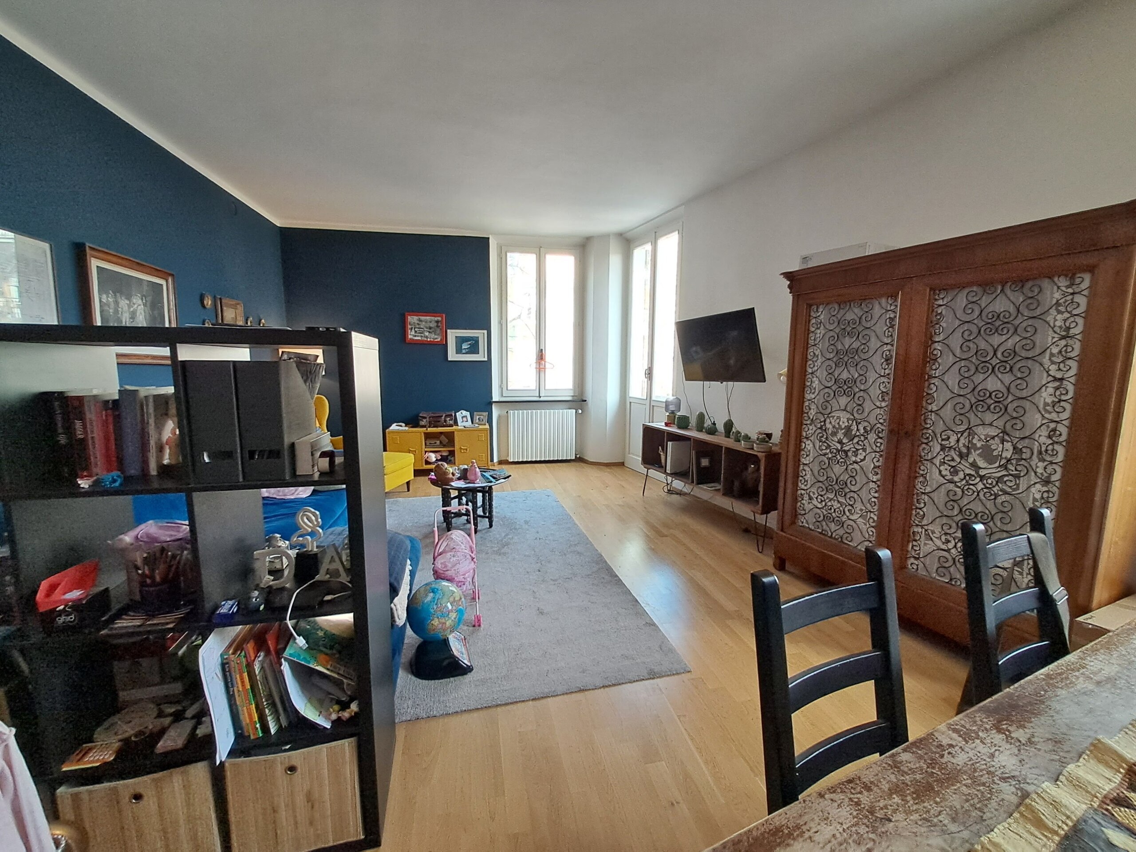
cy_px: 426
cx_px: 568
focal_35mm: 13
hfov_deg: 106.2
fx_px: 427
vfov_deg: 89.9
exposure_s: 1/50
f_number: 2.2
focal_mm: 1.13
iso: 80
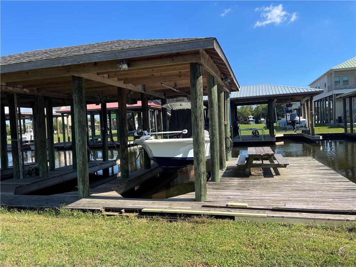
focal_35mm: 26
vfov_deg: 53.1
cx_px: 178
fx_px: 267
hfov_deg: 67.3
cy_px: 134
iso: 50
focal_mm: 5.7
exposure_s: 1/2083
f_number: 1.5
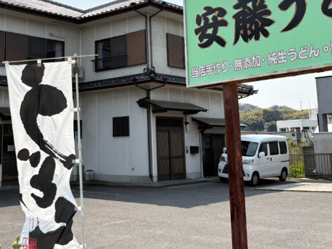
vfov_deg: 27.5
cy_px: 54
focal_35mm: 52
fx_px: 499
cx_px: 134
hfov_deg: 36.7
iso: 64
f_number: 1.6
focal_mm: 5.96
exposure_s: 1/3623
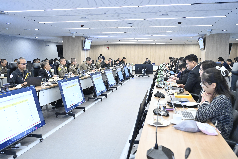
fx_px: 221
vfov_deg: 39.4
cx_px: 119
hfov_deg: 56.5
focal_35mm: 34
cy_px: 80
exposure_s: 1/160
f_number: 4.5
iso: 4000
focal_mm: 33.5
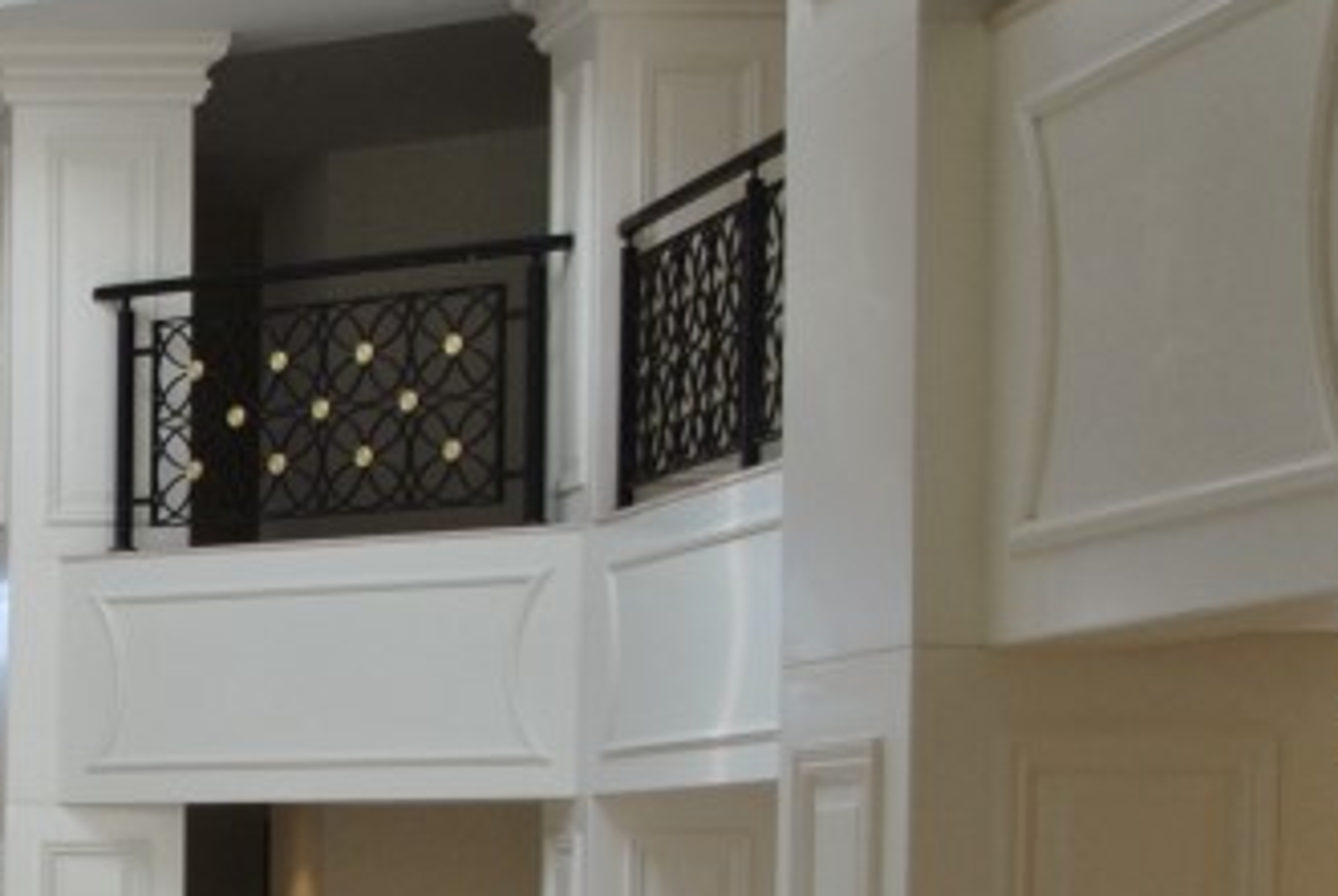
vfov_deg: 10.8
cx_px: -752
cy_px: 1131
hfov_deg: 15.0
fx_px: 4652
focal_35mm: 125
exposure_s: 1/80
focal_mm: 24
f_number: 4.5
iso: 200
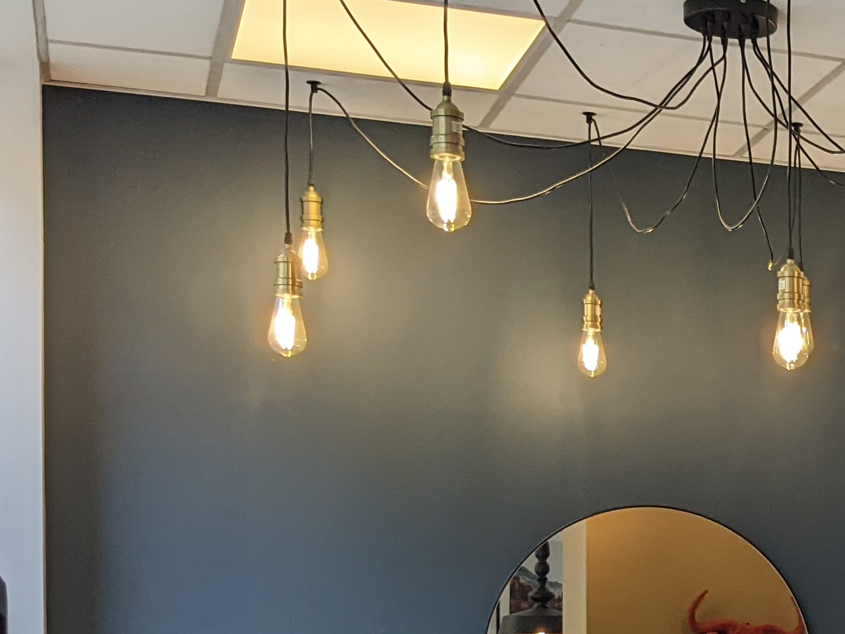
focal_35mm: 85
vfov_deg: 16.7
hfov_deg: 21.1
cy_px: 724
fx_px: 2075
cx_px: 1063
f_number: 1.73
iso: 42
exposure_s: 1/258
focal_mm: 4.38
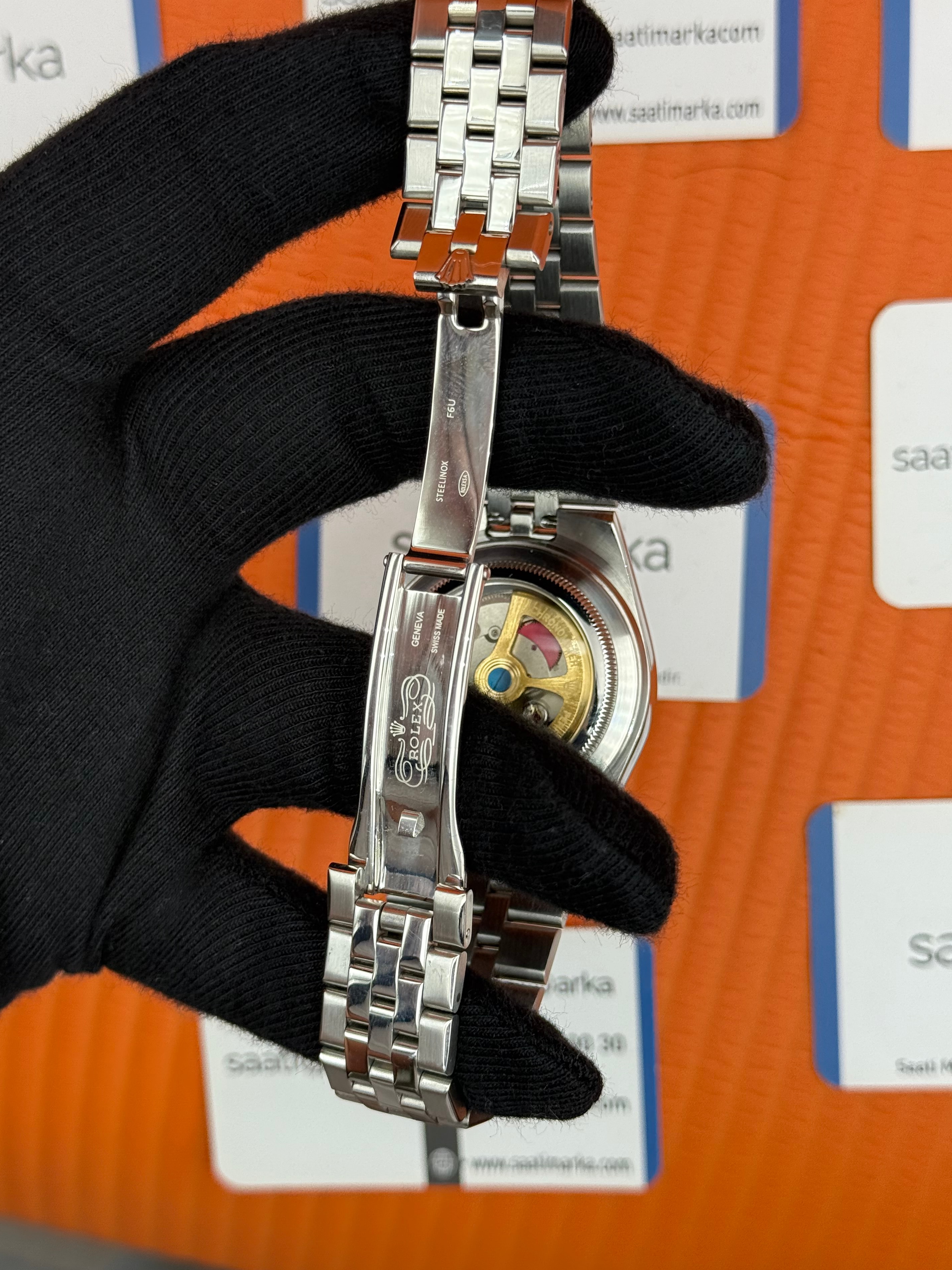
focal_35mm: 51
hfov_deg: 28.6
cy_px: 640
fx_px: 1870
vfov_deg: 37.5
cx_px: 455
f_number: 1.78
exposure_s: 1/561
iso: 100
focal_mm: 6.76
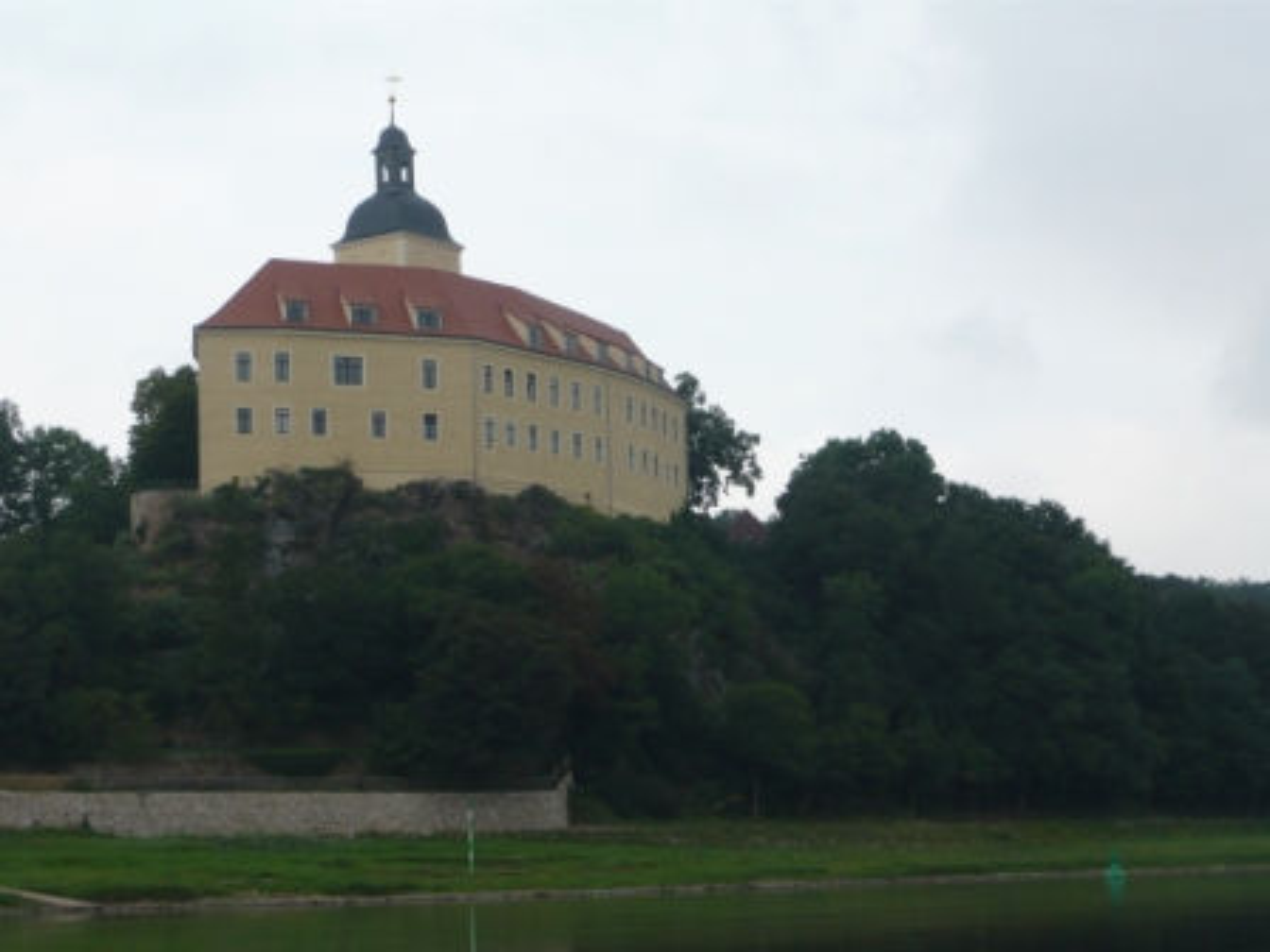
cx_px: 635
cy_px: 476
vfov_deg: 20.2
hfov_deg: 26.7
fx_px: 2678
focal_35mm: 73
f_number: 4.7
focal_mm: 12
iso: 100
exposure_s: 1/400
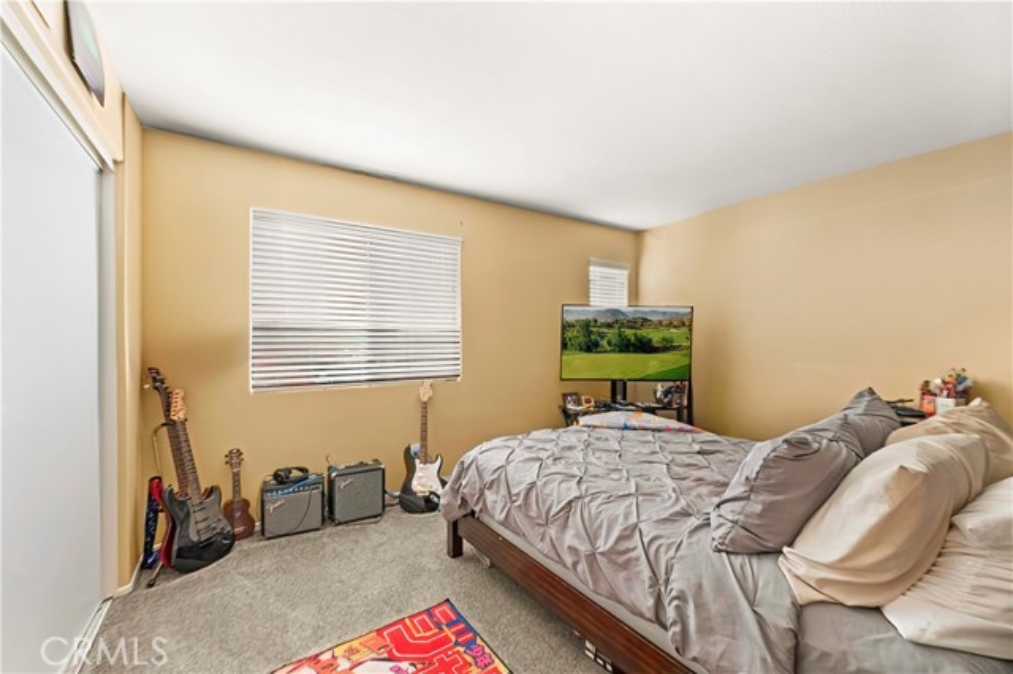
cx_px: 506
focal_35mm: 14
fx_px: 394
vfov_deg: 81.1
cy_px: 337
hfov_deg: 104.3
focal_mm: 14
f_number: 7.1
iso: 1600
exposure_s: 1/25
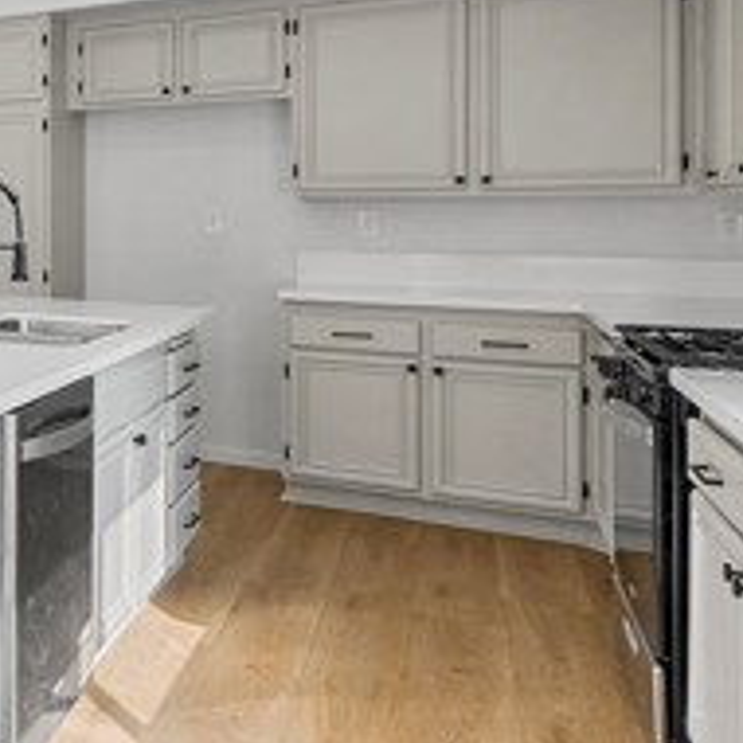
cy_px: 217
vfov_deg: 41.0
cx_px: -352
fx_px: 971
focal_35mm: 40
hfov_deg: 28.5
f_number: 7.1
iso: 320
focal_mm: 14
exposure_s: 1/80
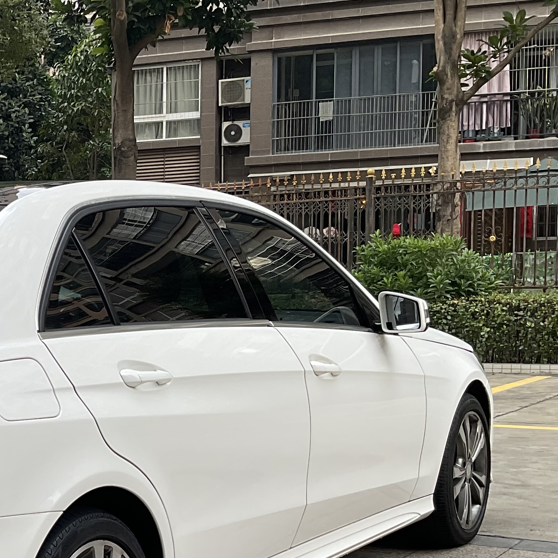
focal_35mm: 72
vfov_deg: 23.7
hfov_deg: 22.6
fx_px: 1313
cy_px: 417
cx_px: -52
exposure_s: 1/133
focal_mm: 3
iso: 16
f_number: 1.8
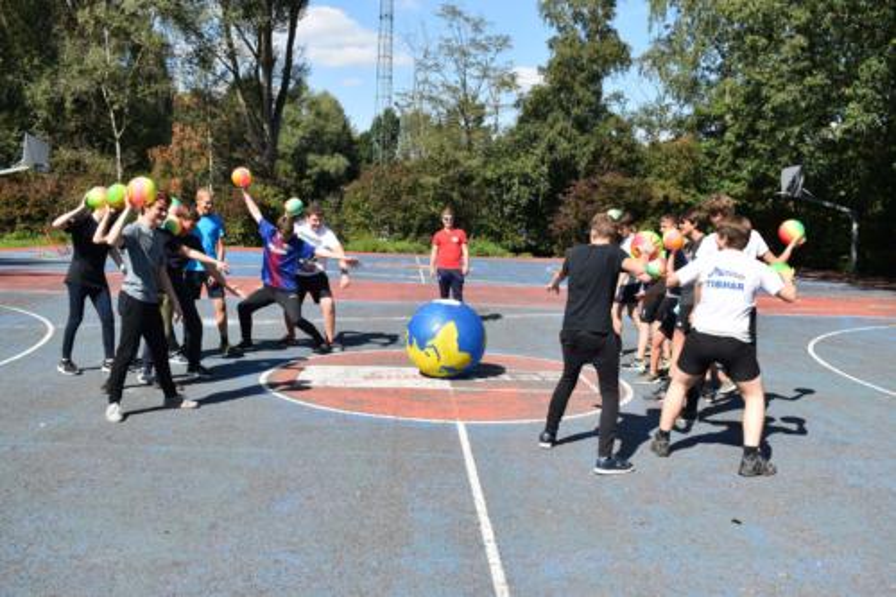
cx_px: 448
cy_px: 298
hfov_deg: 57.2
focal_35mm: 33
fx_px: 821
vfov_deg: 39.9
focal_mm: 22
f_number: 8
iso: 100
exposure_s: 1/250
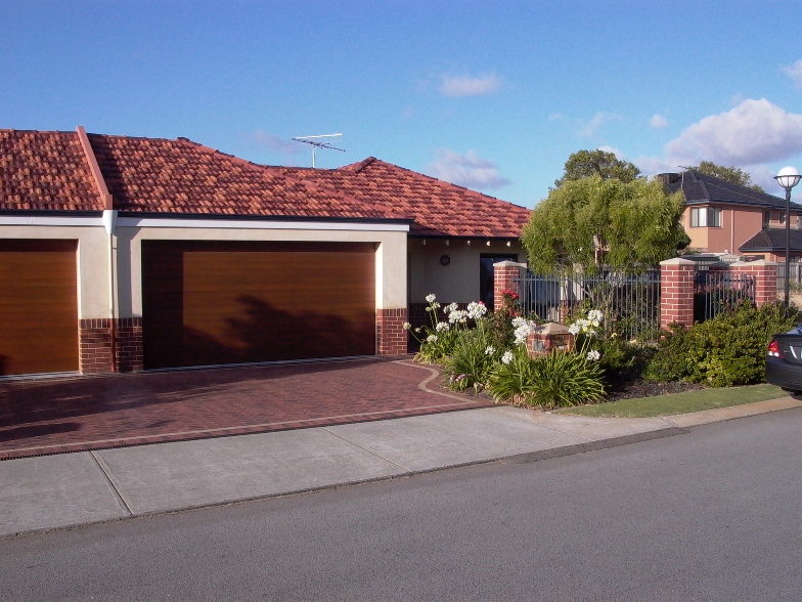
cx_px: 401
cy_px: 301
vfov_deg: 42.9
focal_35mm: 33
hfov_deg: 55.4
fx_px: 765
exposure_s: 1/559
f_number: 6.45
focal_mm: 7.13
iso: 100
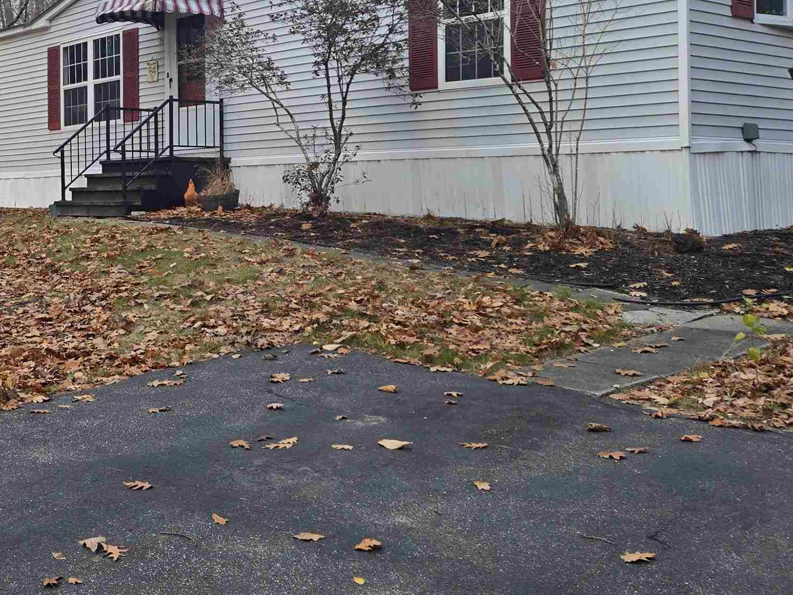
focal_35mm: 47
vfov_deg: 30.4
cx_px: 90
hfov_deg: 37.9
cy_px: 154
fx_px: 1077
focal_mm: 5.4
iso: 40
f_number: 1.8
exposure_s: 1/180
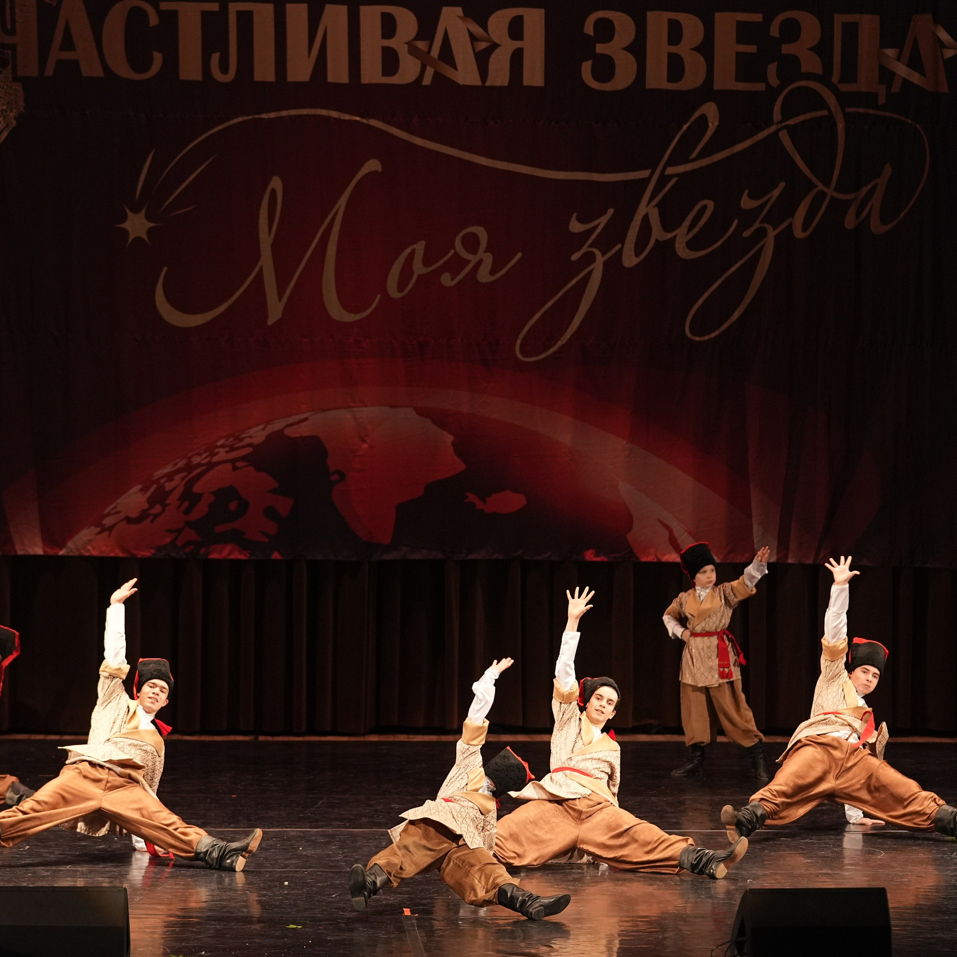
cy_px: 477
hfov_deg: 11.6
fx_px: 4692
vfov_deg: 11.6
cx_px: 359
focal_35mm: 150
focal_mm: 117
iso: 2500
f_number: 2.8
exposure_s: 1/400
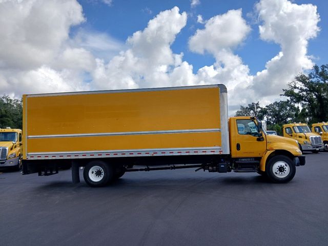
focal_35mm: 26
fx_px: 246
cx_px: 164
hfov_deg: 67.3
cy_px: 123
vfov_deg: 53.1
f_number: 1.8
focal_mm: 3.98
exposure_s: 1/853
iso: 20
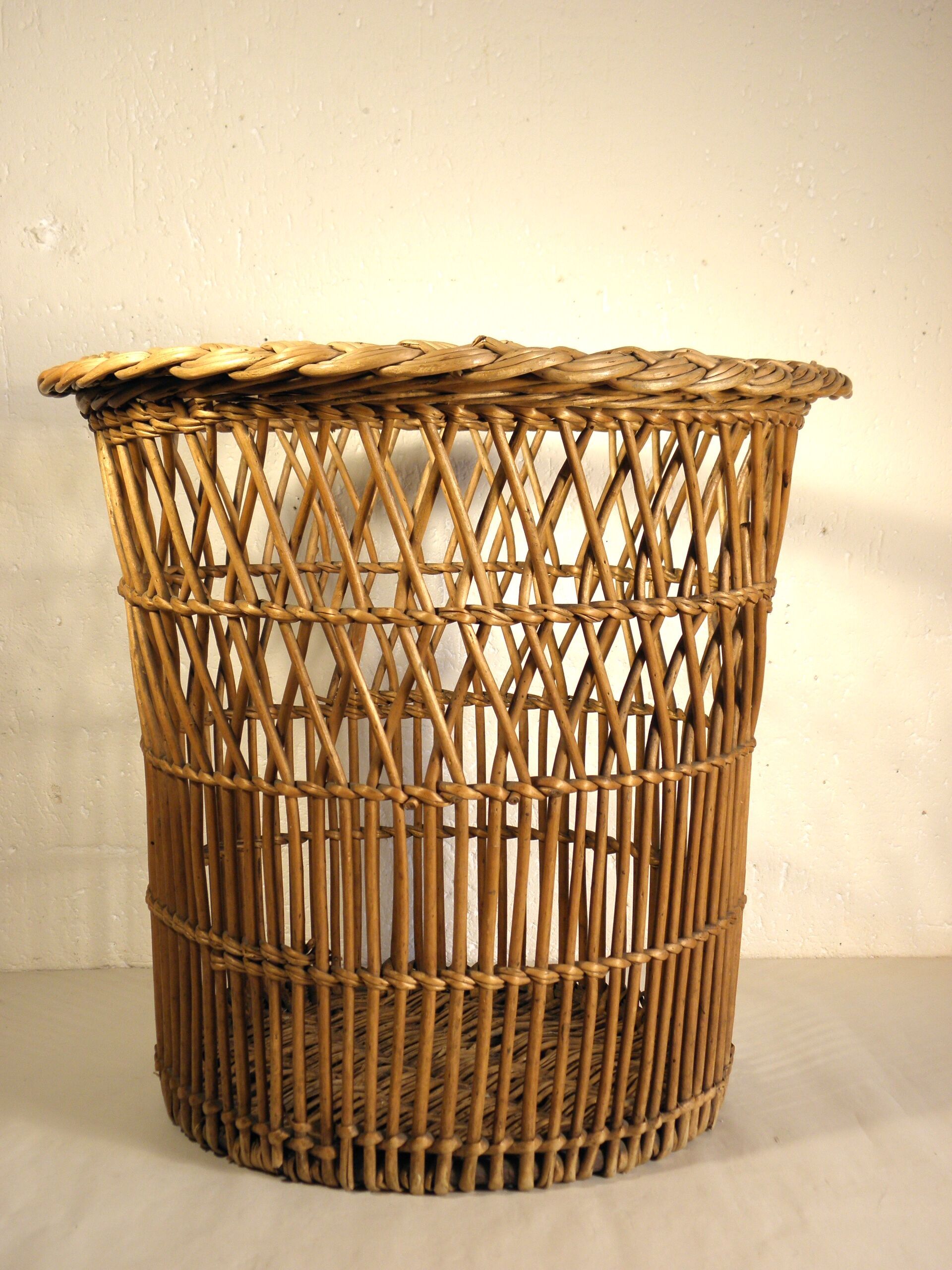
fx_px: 1723
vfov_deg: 40.4
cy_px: 635
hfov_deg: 30.9
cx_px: 476
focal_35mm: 47
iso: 100
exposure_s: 1/40
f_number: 3.9
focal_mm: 8.6
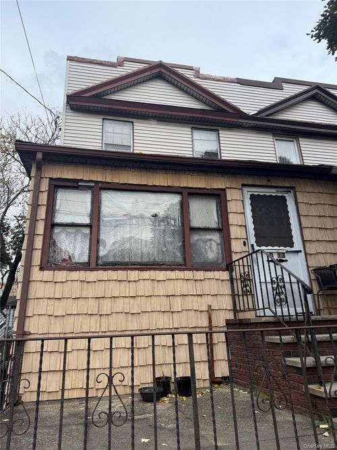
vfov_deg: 71.6
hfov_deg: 56.8
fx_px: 312
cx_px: 168
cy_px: 225
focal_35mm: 24
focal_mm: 6.76
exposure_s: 1/1005
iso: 100
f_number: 1.78
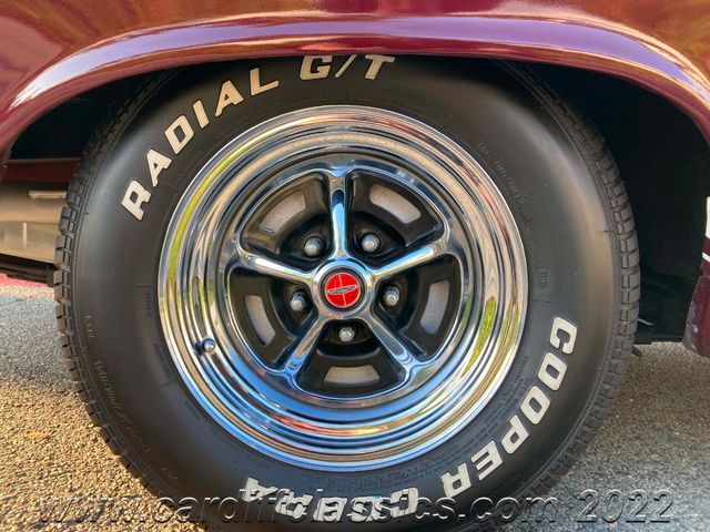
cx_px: 355
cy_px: 266
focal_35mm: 28
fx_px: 574
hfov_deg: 63.4
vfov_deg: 49.7
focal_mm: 3.99
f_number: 1.8
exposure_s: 1/121
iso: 50
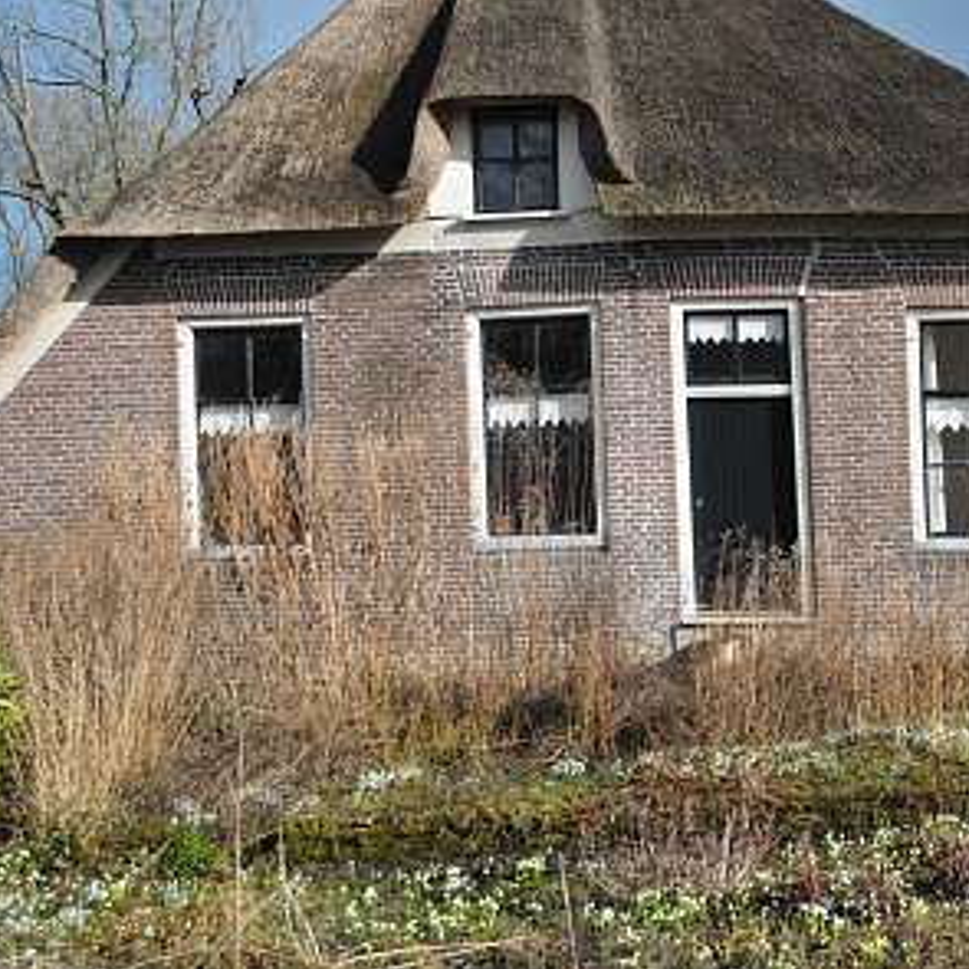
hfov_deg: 25.9
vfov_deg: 26.1
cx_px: 670
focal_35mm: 66
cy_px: 484
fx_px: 2090
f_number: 4.2
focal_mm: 34
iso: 320
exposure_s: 1/1600
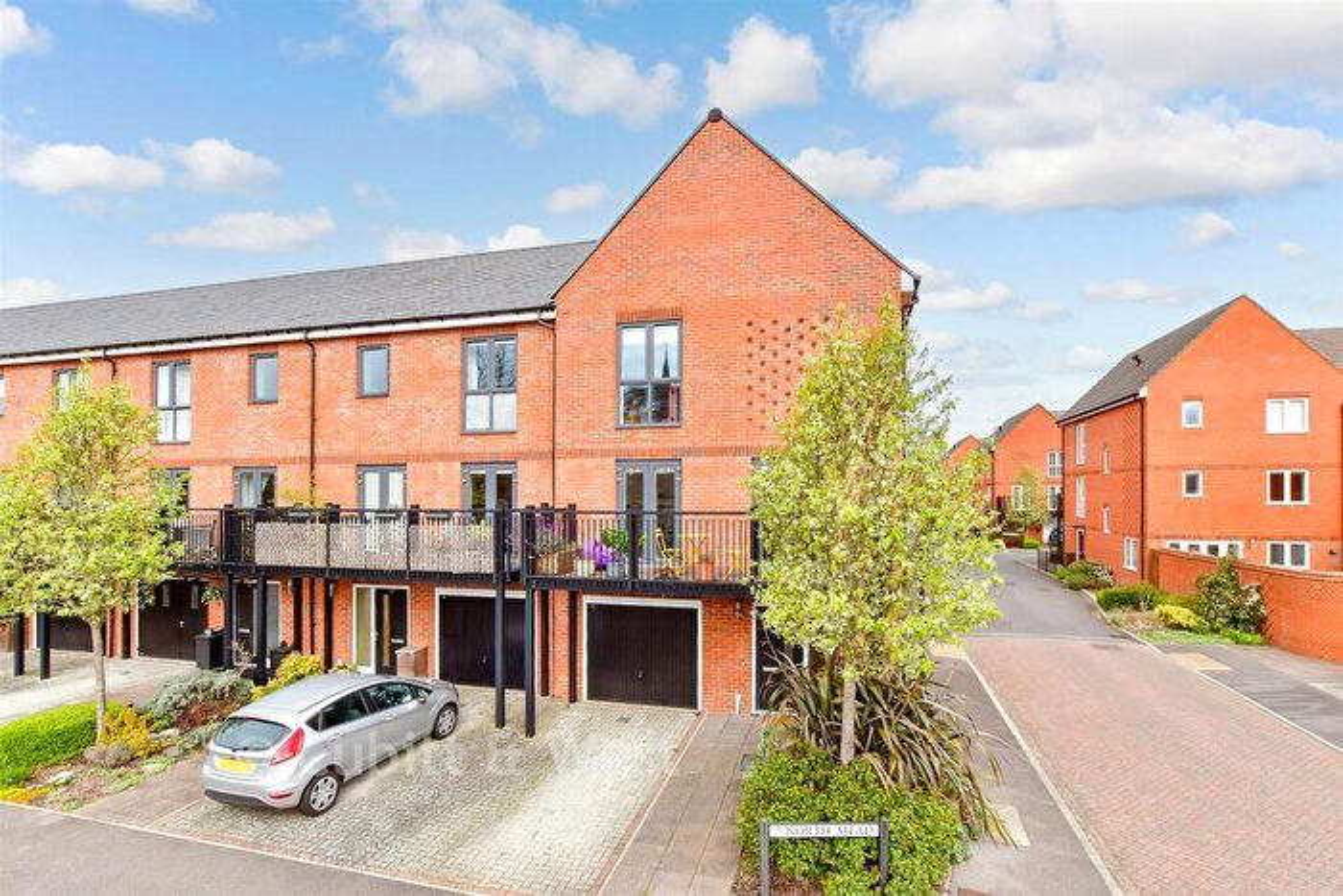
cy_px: 448
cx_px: 672
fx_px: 560
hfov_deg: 100.4
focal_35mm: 15
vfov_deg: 77.4
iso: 400
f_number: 8
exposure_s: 1/320
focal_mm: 10
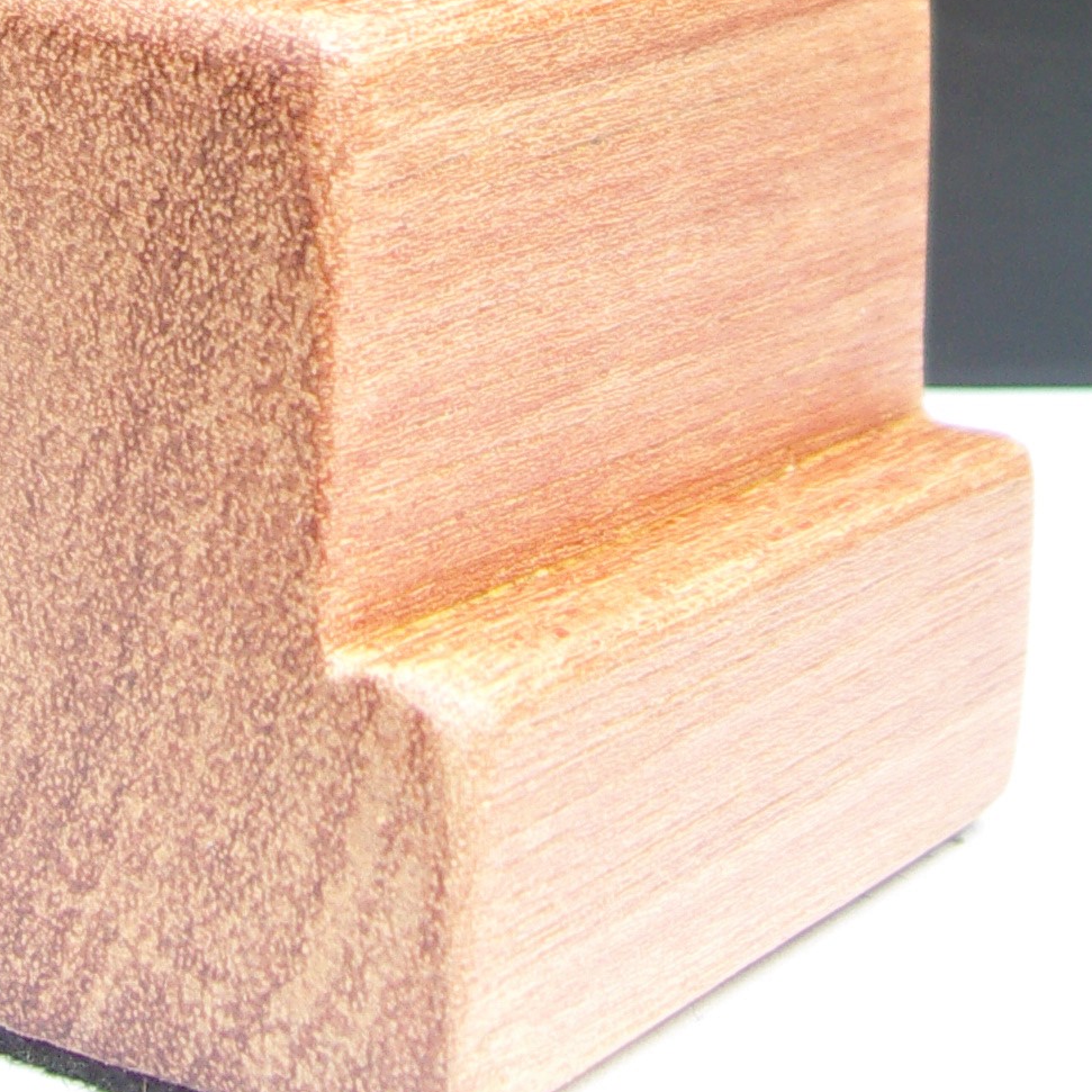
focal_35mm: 101
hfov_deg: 17.1
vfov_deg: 15.6
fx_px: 3605
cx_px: 288
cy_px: -620
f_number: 2.8
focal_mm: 7.3
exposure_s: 1/125
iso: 100
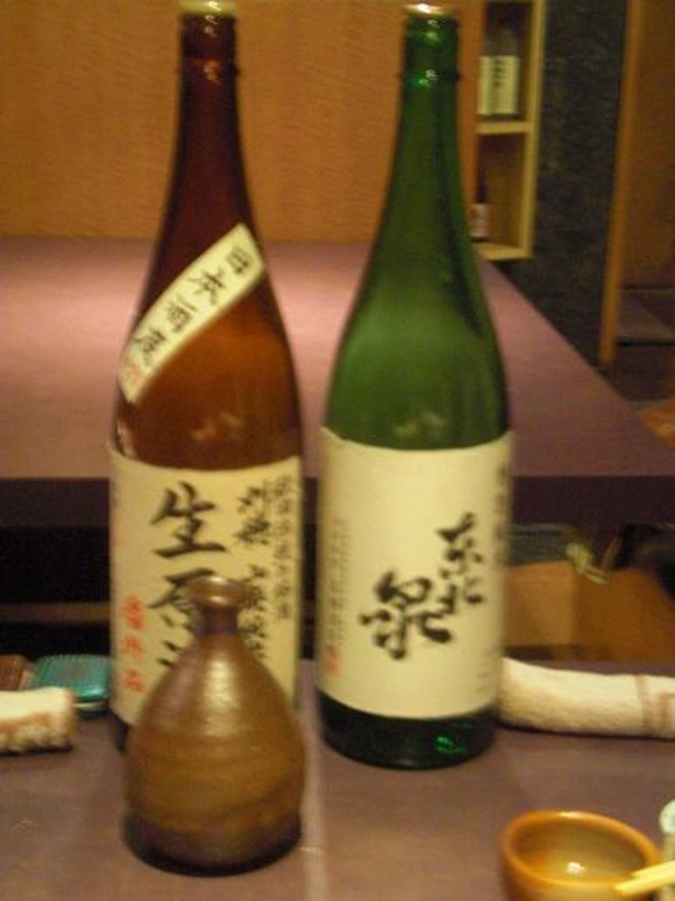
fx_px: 1639
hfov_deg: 23.3
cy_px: 450
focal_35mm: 63
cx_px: 338
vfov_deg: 30.7
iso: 800
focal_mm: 10.4
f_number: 4
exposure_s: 1/8
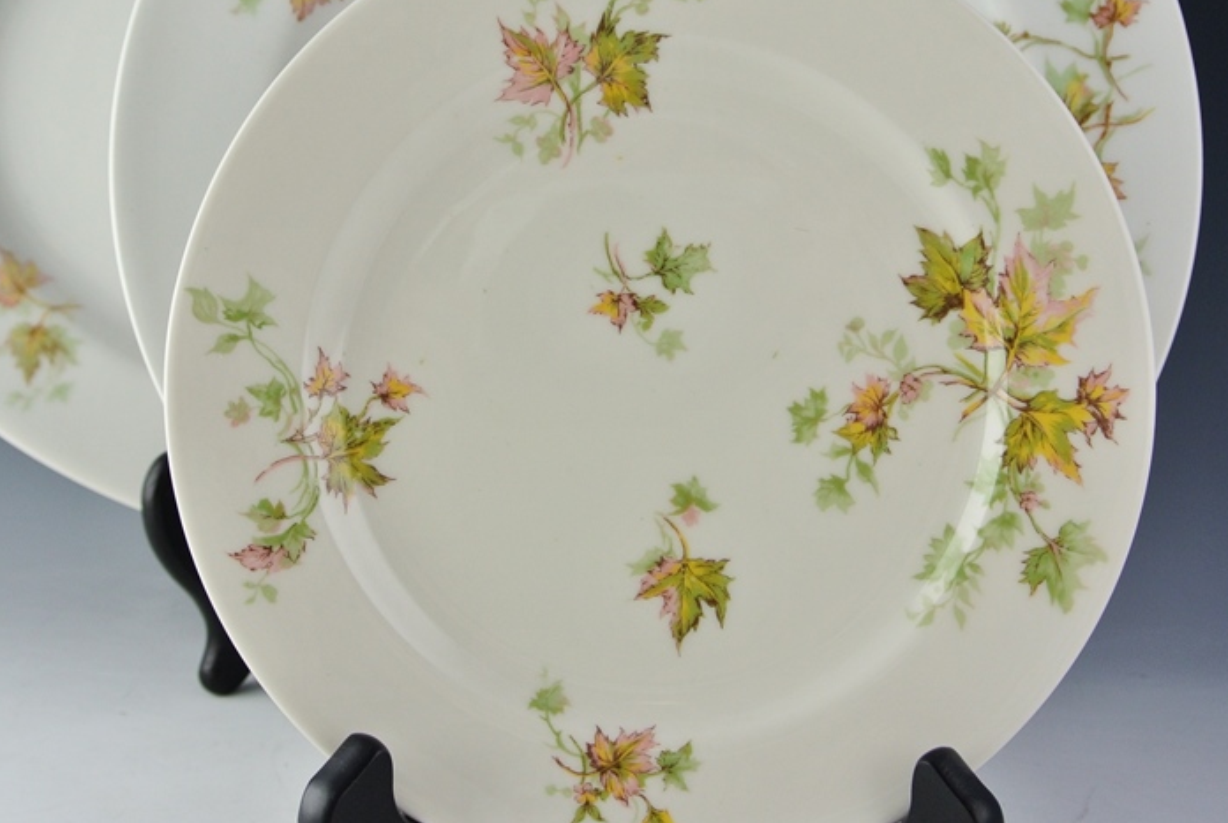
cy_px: 400
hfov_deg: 35.6
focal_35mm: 56
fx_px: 1913
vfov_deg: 24.3
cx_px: 556
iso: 200
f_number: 4
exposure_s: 1/125
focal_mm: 14.5
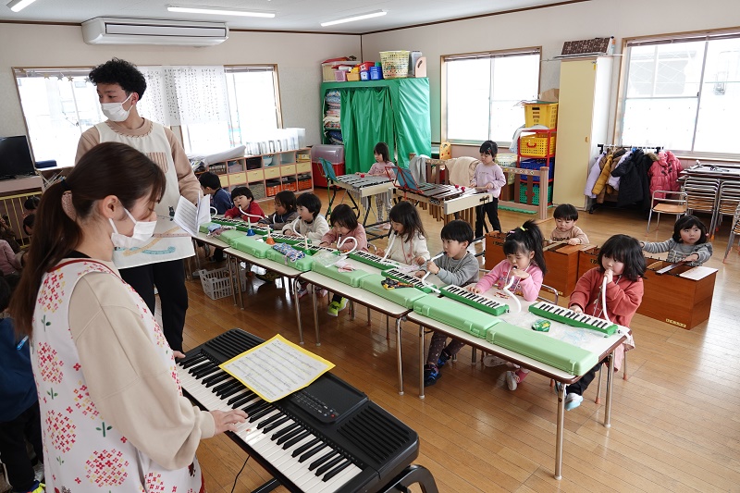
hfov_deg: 73.8
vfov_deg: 53.1
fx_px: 493
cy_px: 246
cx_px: 370
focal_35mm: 24
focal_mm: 8.8
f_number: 2.4
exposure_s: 1/80
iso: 100
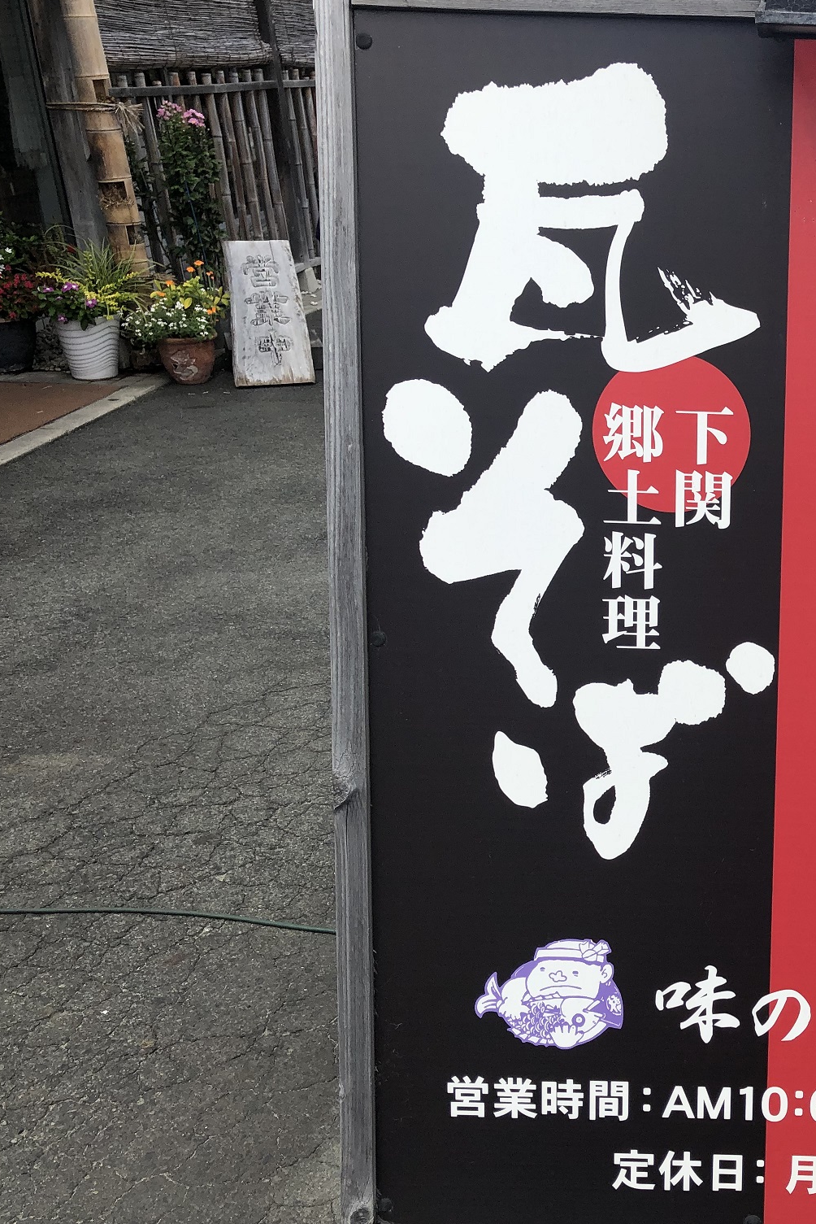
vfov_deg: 49.5
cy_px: 611
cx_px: 788
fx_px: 1325
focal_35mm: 39
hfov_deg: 32.0
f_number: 1.8
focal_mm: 4
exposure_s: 1/1656
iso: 20
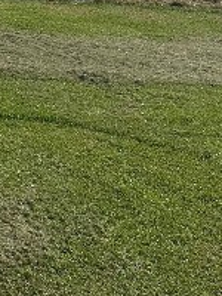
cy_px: -98
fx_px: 787
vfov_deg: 19.5
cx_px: -9
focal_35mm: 92
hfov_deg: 15.7
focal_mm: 6.86
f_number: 1.78
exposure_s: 1/13699
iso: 80
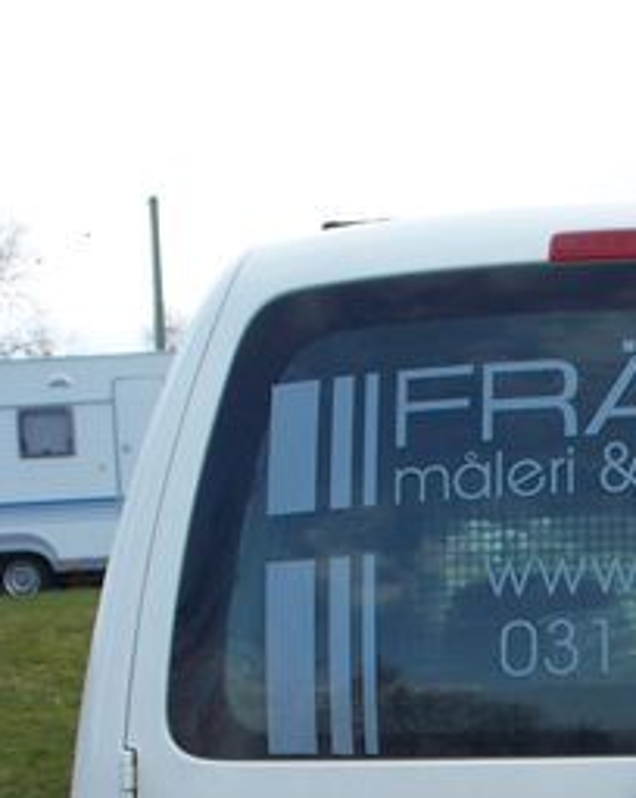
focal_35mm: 88
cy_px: 904
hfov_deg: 16.9
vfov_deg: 20.6
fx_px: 2076
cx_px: 689
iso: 80
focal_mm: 7.54
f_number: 2.8
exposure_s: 1/320
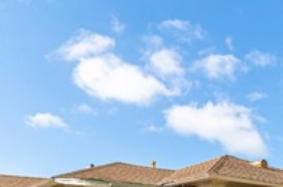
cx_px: 237
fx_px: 385
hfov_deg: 38.5
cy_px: 245
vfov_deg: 24.0
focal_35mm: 49
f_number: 7.1
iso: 320
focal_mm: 10
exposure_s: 1/640
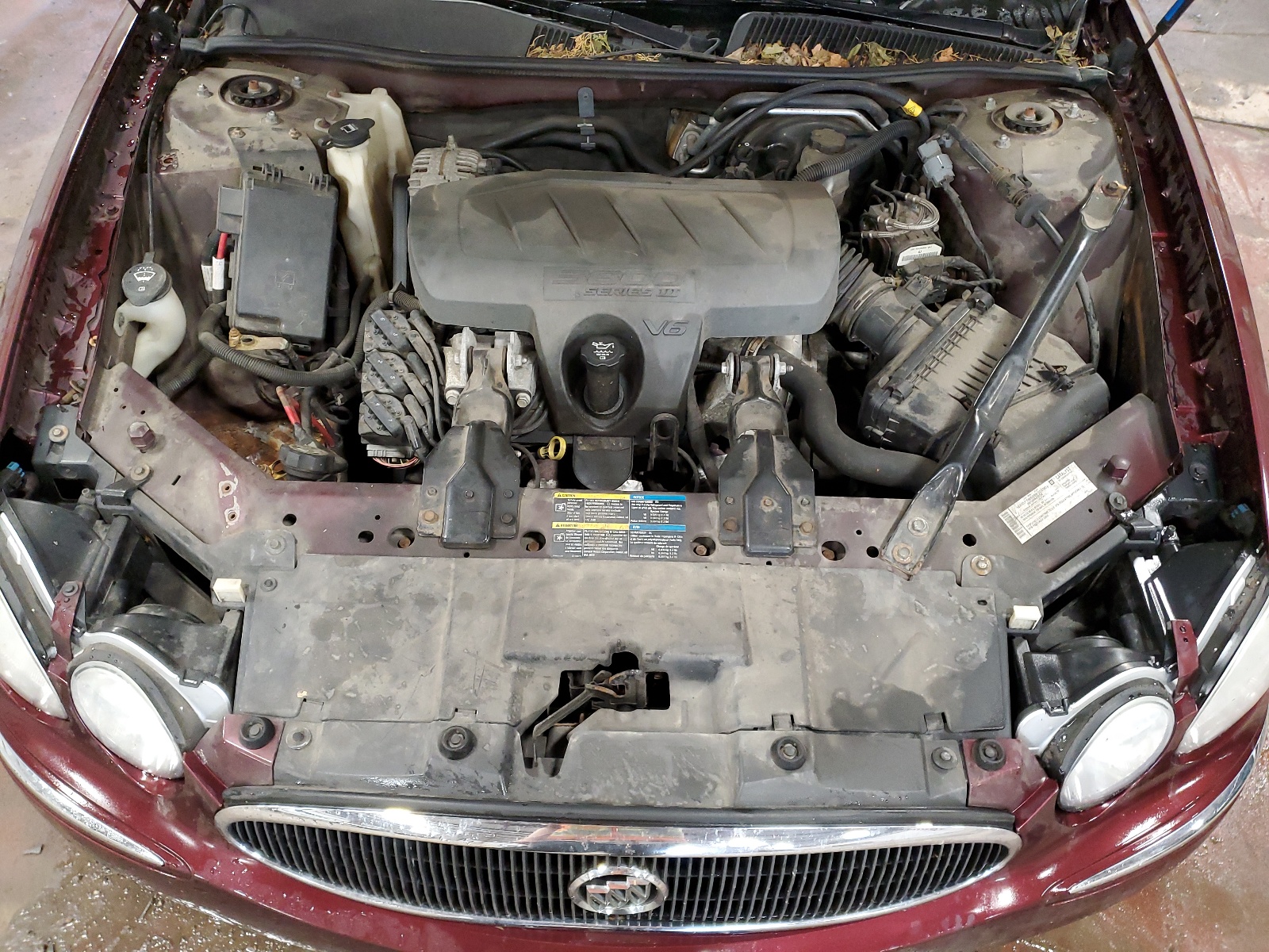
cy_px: 476
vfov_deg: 53.1
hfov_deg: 67.3
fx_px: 953
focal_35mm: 26
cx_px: 634
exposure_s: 1/20
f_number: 1.5
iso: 289
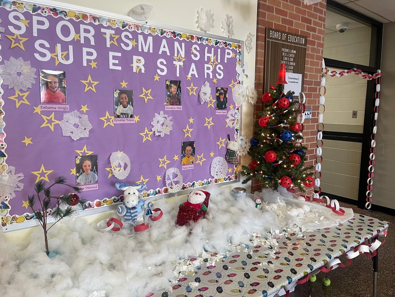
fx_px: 297
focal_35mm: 26
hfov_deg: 67.3
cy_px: 148
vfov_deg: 53.1
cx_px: 198
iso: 100
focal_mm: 5.1
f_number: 1.6
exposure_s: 1/60
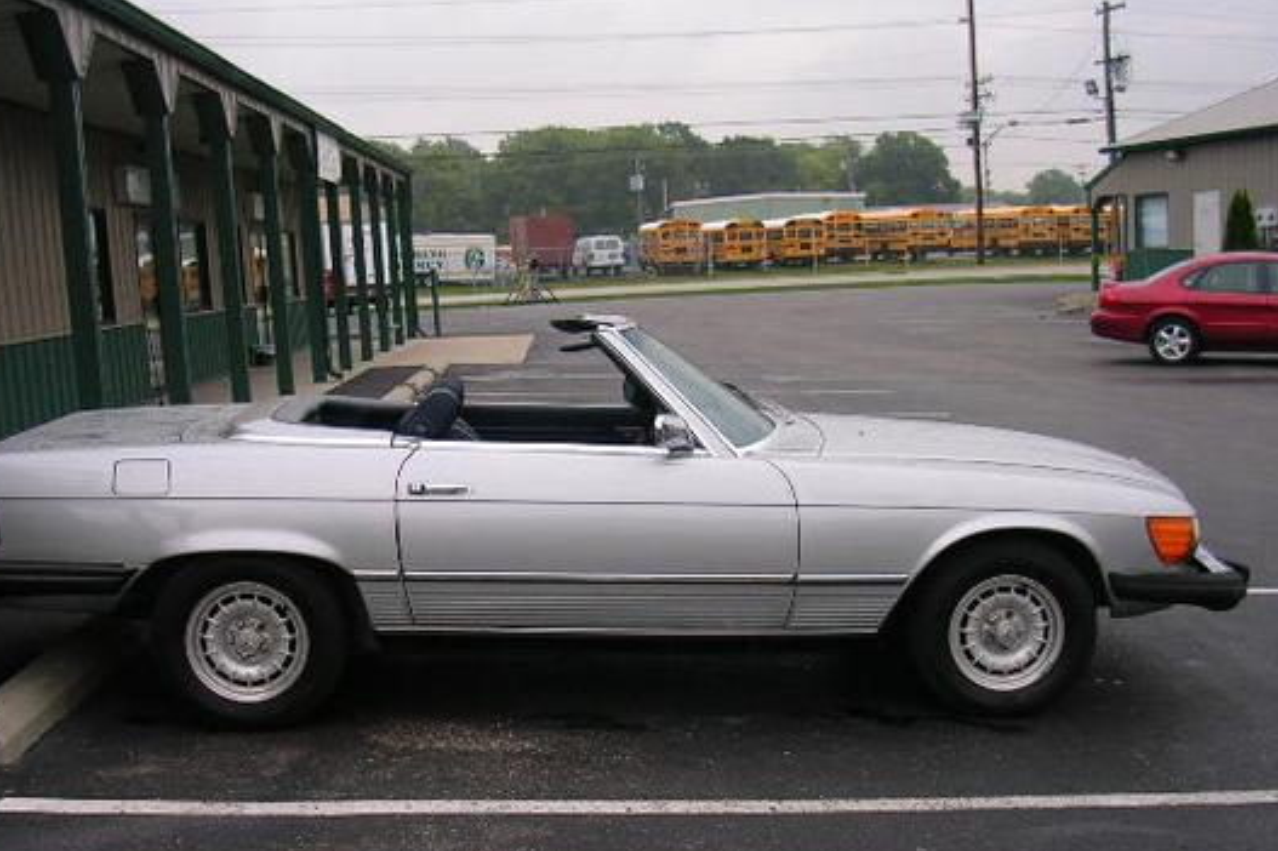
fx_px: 1597
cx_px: 655
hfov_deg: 43.6
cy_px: 541
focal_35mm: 45
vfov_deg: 29.7
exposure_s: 1/202
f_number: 2.8
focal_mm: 5.8
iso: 50
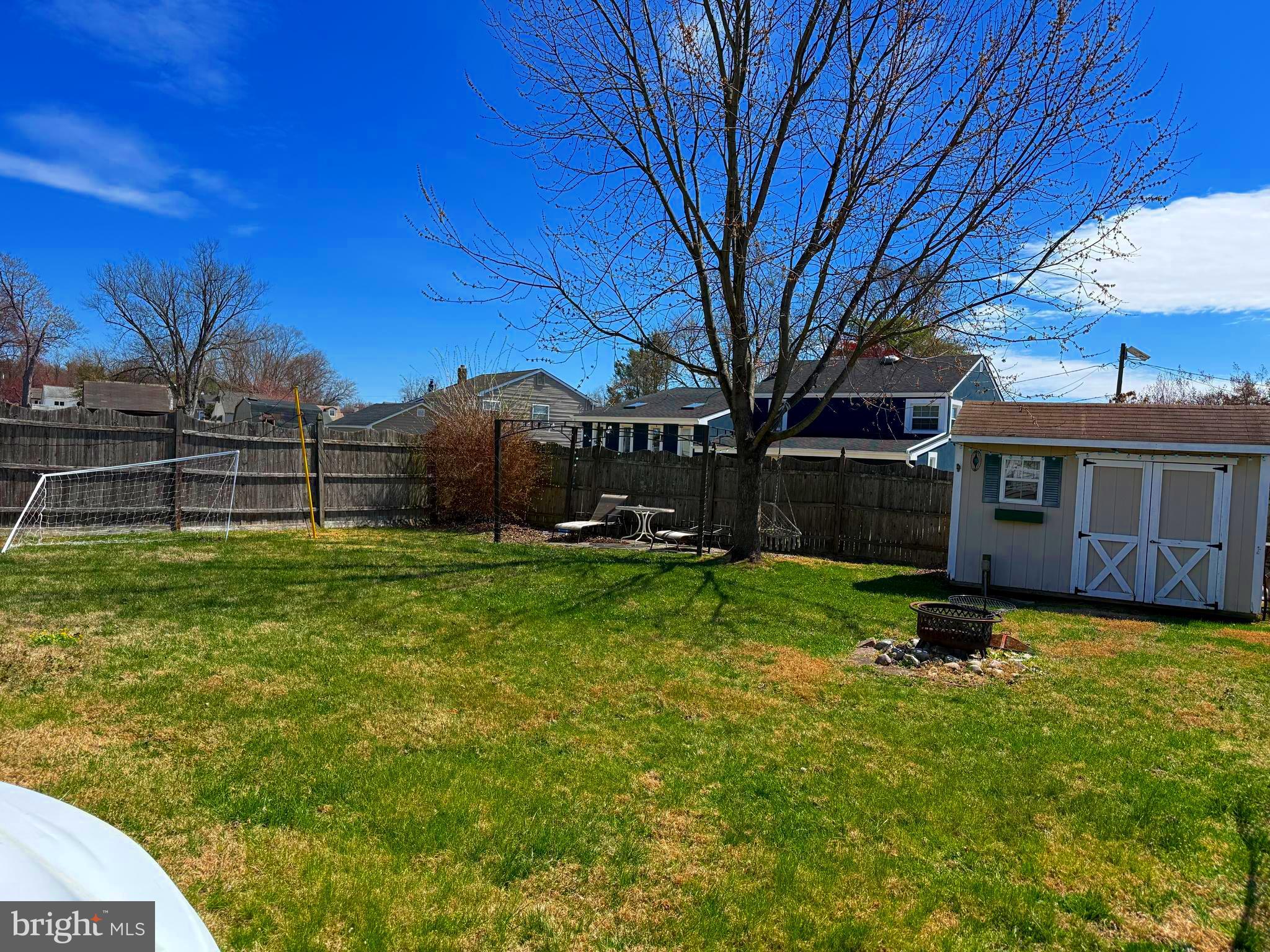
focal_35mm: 24
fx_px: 881
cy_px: 476
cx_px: 635
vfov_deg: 56.8
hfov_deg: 71.6
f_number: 1.78
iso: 100
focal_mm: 6.76
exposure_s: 1/5714
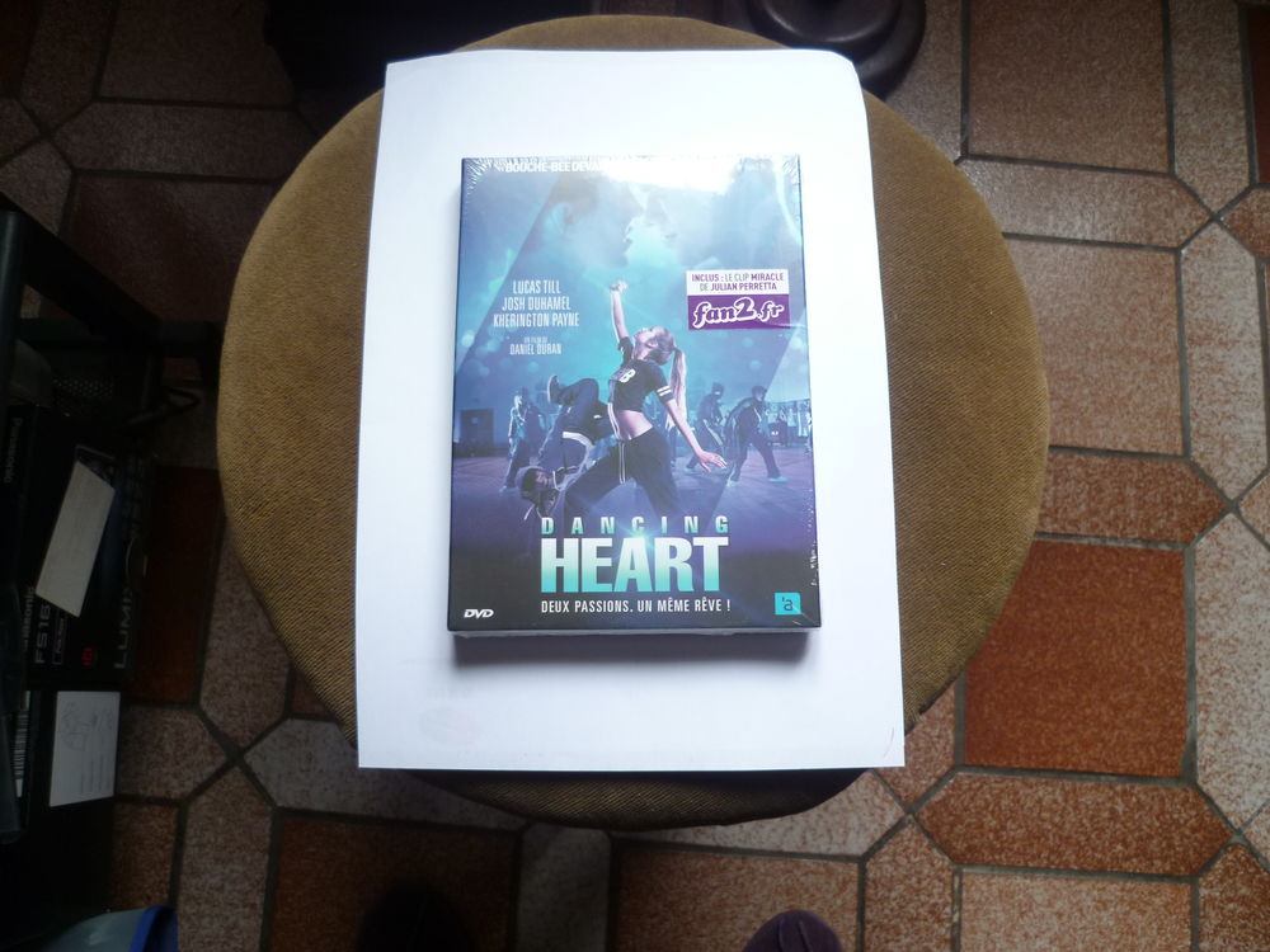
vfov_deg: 49.7
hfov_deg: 63.4
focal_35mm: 28
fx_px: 1027
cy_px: 476
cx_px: 635
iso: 125
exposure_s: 1/30
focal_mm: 5
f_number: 2.8
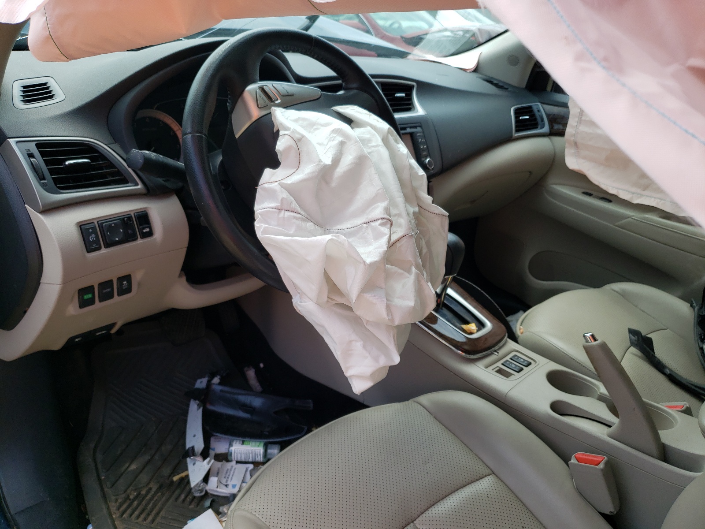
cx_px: 352
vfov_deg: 53.1
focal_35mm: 26
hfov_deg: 67.3
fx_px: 530
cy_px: 264
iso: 50
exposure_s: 1/1000
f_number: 1.5
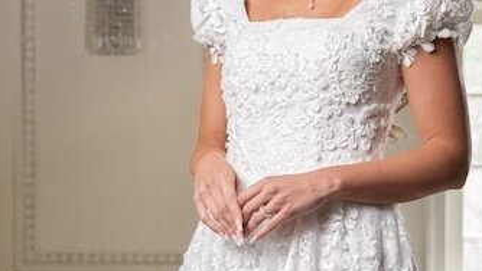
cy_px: 277
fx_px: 2211
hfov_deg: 12.4
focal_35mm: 173
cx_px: 341
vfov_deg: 7.0
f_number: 4
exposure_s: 1/320
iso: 640
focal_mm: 46
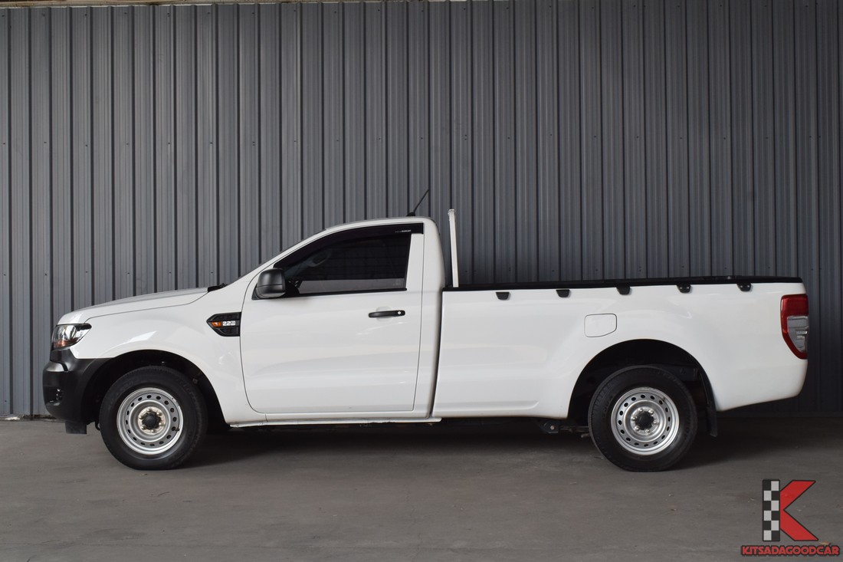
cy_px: 281
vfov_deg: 29.9
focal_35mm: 45
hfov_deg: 43.6
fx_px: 1054
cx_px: 422
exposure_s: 1/250
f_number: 13
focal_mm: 30
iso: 1000
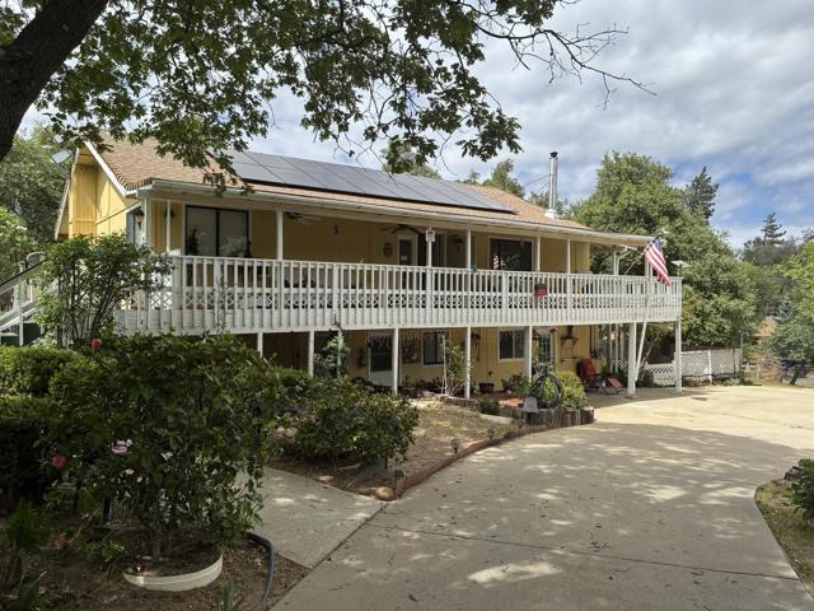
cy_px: 306
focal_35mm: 26
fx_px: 611
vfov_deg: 53.1
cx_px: 407
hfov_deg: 67.3
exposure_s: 1/1211
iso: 20
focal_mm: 4.2
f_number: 1.64
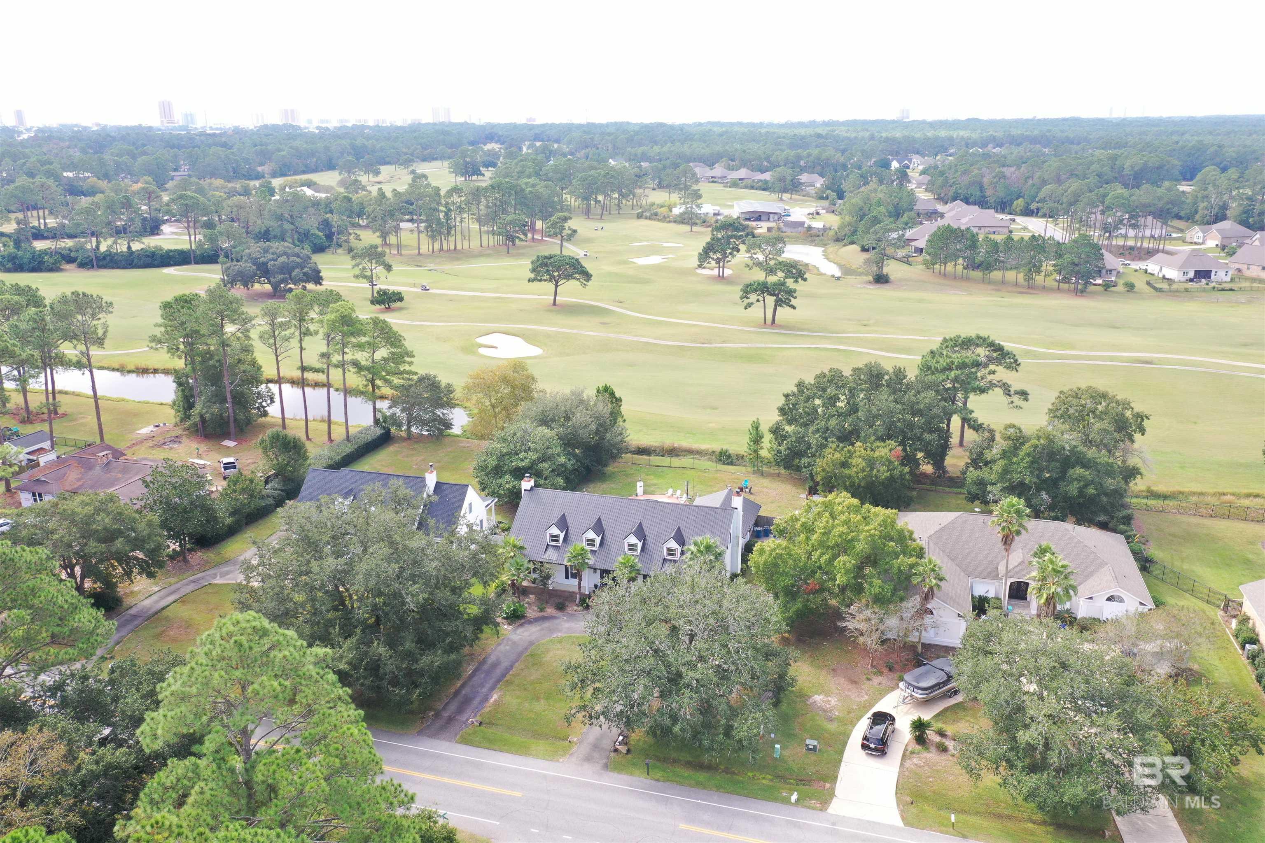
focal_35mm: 28
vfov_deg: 46.4
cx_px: 632
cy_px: 422
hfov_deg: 65.5
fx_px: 984
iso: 100
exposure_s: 1/160
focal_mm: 10.26
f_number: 4.5
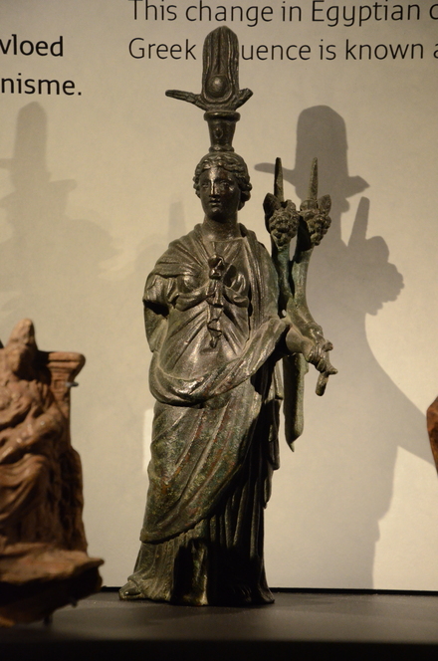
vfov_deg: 19.5
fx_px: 1924
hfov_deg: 13.0
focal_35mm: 105
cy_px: 330
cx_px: 219
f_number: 5.3
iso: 2500
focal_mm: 70
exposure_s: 1/125
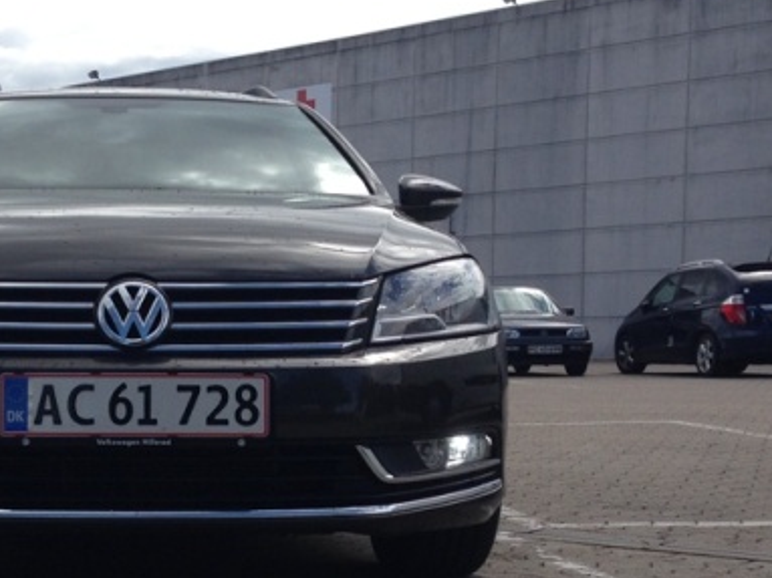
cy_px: 445
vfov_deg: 21.1
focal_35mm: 69
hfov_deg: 27.4
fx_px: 1538
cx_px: 113
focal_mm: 4.12
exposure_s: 1/1642
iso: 50
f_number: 2.4
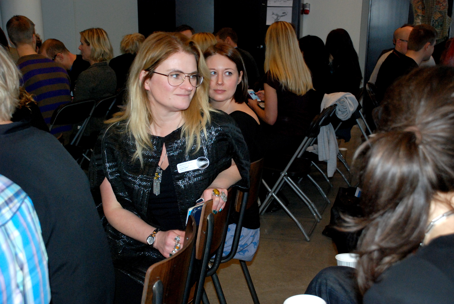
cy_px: 152
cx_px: 227
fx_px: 606
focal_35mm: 48
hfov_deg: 41.1
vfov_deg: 28.2
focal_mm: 32
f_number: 5
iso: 1000
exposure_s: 1/60
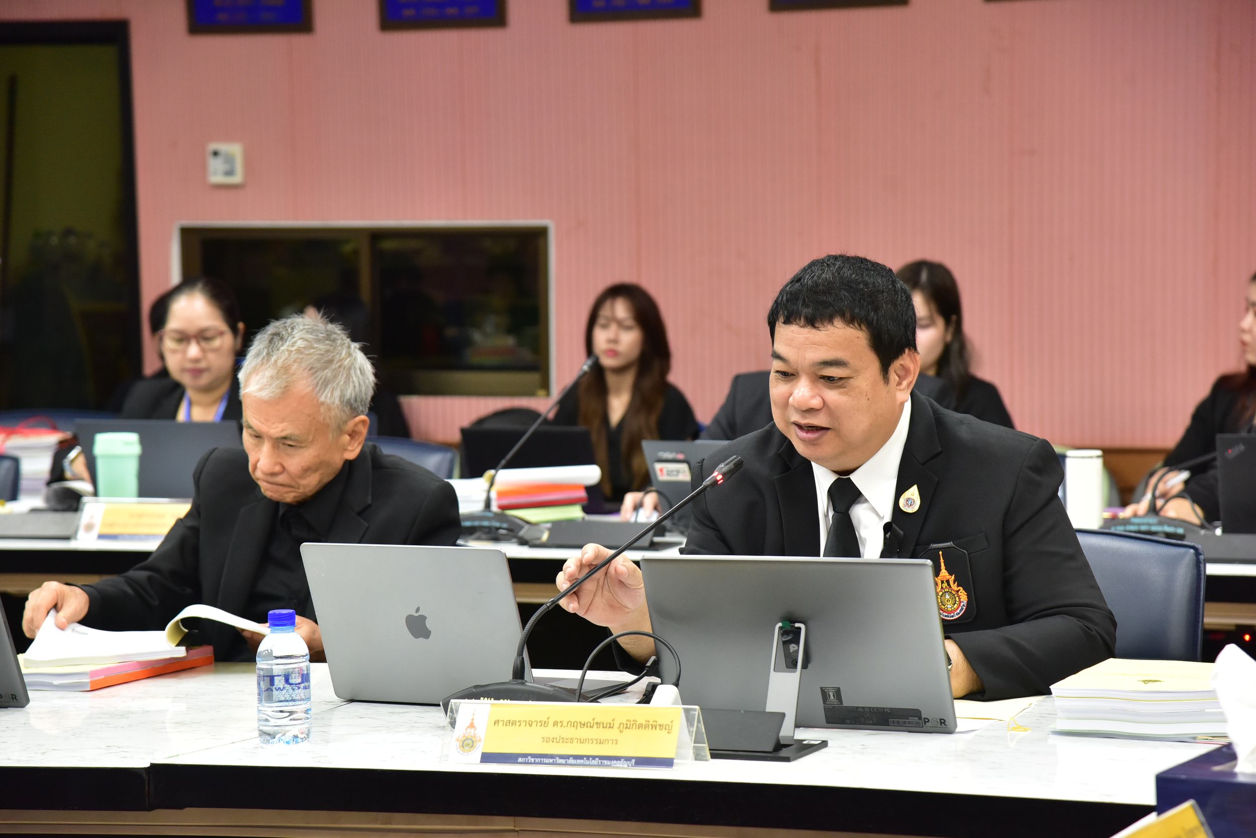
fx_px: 3838
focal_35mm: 110
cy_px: 419
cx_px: 628
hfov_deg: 18.6
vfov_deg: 12.5
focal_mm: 110
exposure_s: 1/125
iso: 2500
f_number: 5.6
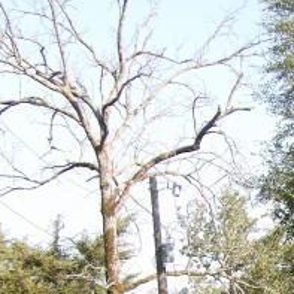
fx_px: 1710
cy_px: 354
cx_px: 418
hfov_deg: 9.6
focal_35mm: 178
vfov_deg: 9.7
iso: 100
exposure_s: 1/258
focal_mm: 11.1
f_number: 4
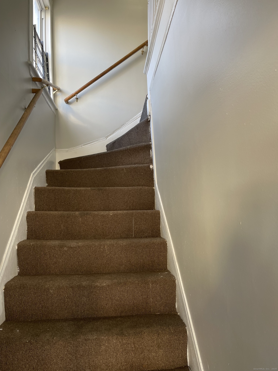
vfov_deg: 69.4
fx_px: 268
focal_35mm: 25
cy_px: 186
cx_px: 139
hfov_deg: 54.9
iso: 80
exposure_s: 1/60
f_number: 1.6
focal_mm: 5.1
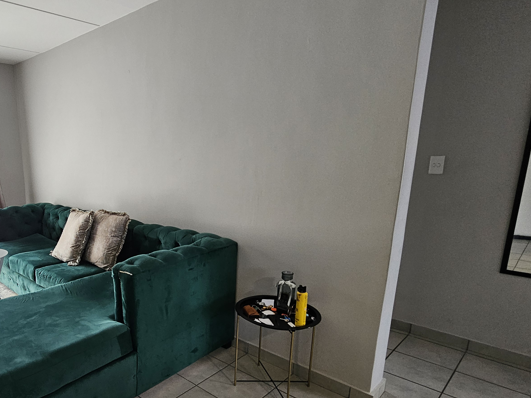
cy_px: 239
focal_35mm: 22
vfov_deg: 60.6
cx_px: 127
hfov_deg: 70.7
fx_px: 337
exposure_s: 1/50
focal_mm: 2.2
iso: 125
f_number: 2.2
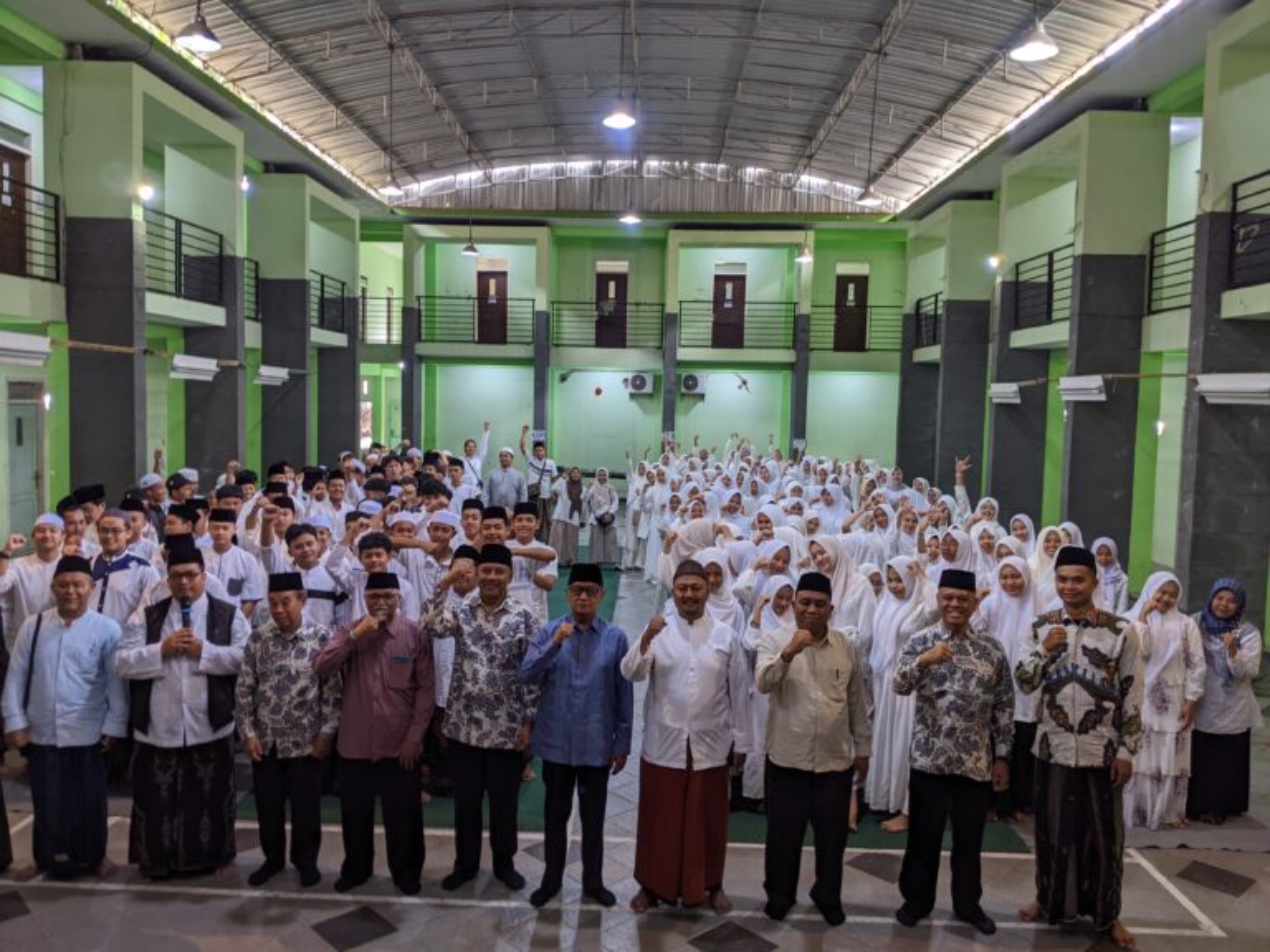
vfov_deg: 51.4
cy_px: 476
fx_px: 991
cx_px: 635
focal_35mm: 27
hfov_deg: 65.3
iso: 70
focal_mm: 4.44
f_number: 1.8
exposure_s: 1/25
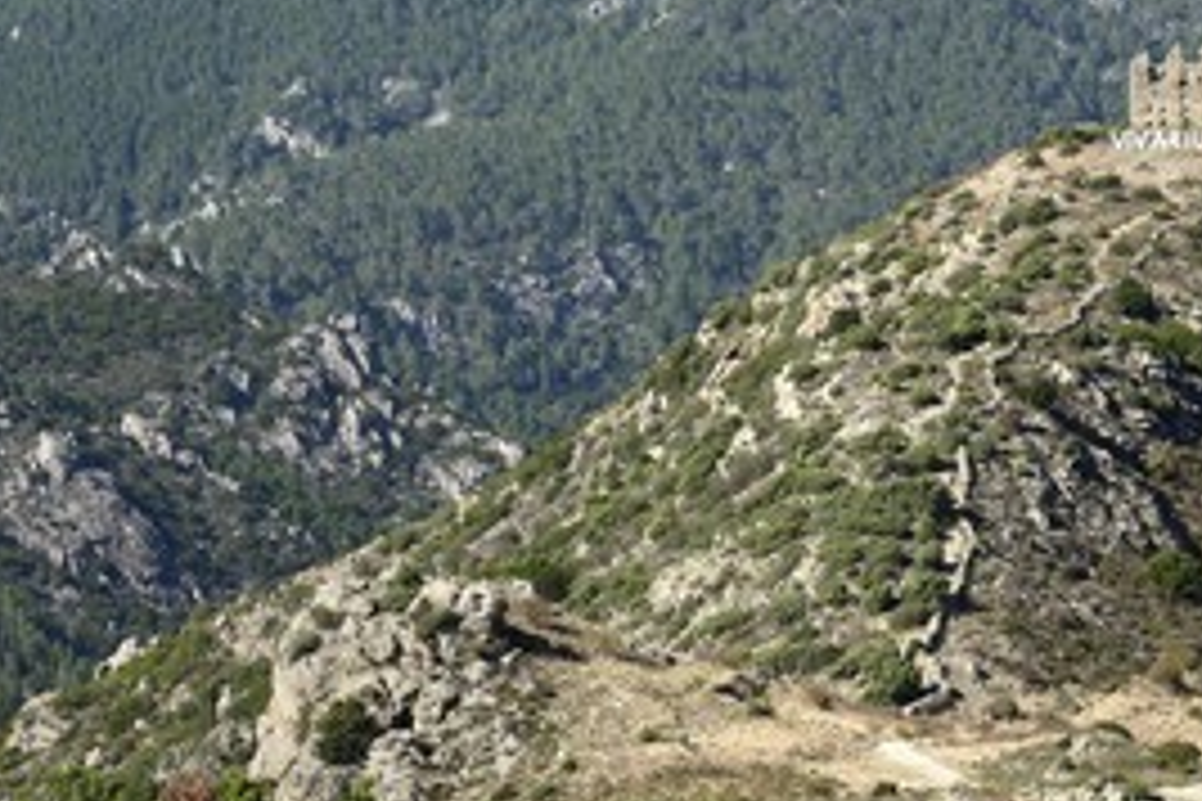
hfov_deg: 11.8
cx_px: 923
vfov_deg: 7.9
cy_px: 459
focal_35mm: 173
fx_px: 5776
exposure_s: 1/320
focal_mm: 110
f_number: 8
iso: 200
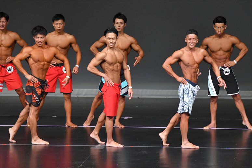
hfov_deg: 6.9
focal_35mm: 300
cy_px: 84
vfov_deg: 4.6
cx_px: 126
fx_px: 2099
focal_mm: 200
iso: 4000
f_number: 5.6
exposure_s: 1/400
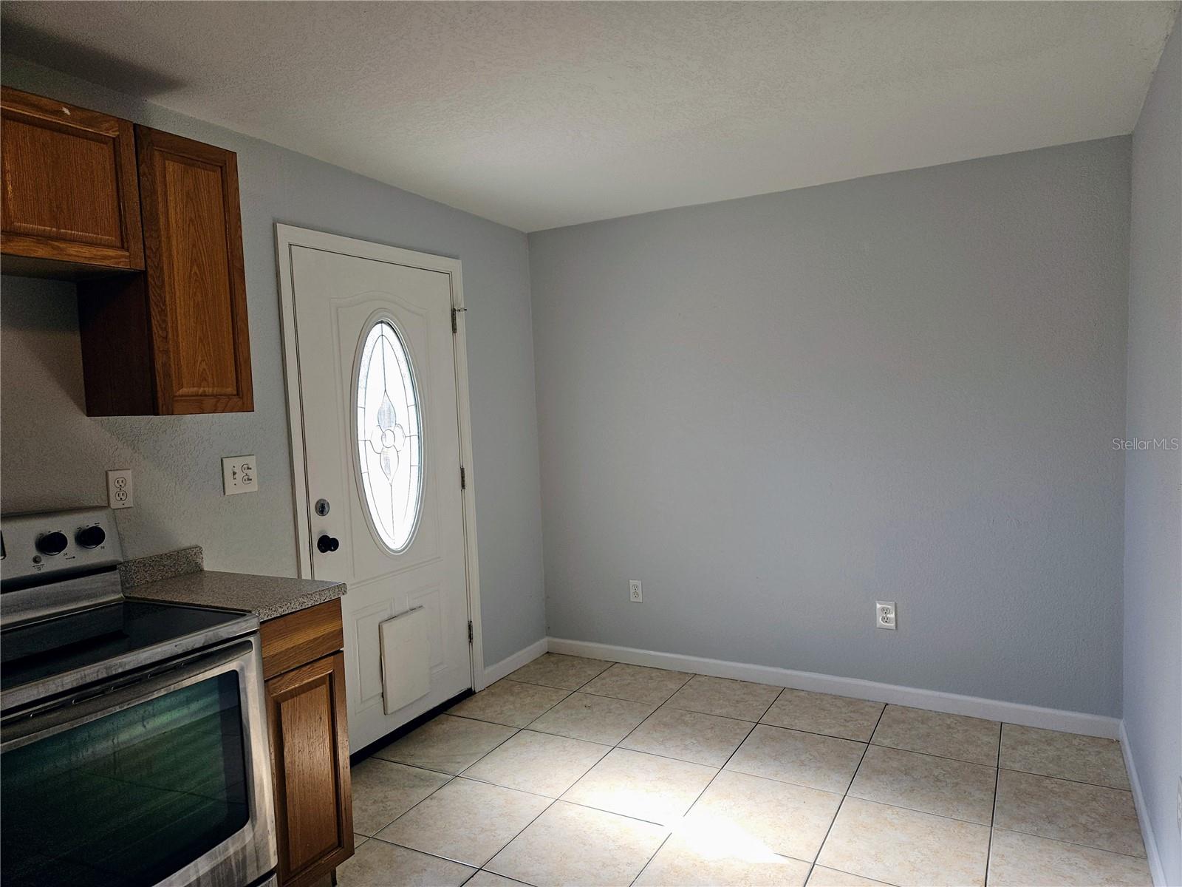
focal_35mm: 23
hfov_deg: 73.9
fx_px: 785
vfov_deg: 58.9
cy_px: 444
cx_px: 591
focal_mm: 5.4
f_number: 1.8
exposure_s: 1/120
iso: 32
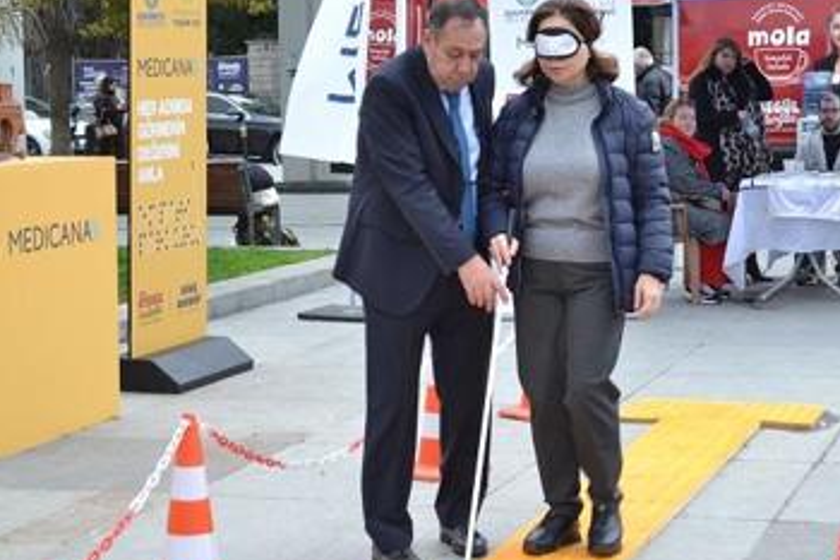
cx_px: 512
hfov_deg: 25.0
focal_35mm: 81
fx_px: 1889
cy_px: 171
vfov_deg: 16.8
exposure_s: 1/60
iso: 100
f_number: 5.6
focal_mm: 36
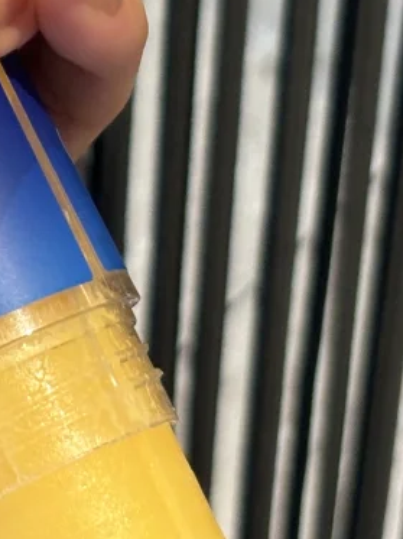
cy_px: -26
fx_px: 3125
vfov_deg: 9.8
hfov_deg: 7.3
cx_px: -100
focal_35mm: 201
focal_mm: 5.96
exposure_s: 1/50
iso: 100
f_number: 1.6
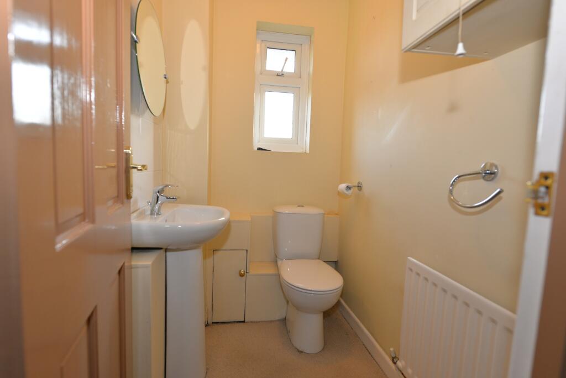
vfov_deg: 64.6
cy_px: 189
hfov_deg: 86.9
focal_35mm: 19
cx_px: 283
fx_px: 299
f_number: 4
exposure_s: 1/60
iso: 800
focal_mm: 19
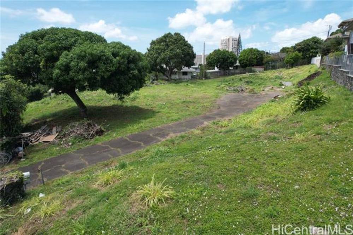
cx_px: 176
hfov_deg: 78.6
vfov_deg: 57.2
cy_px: 118
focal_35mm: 22
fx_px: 216
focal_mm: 8.38
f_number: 2.8
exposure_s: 1/1500
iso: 130
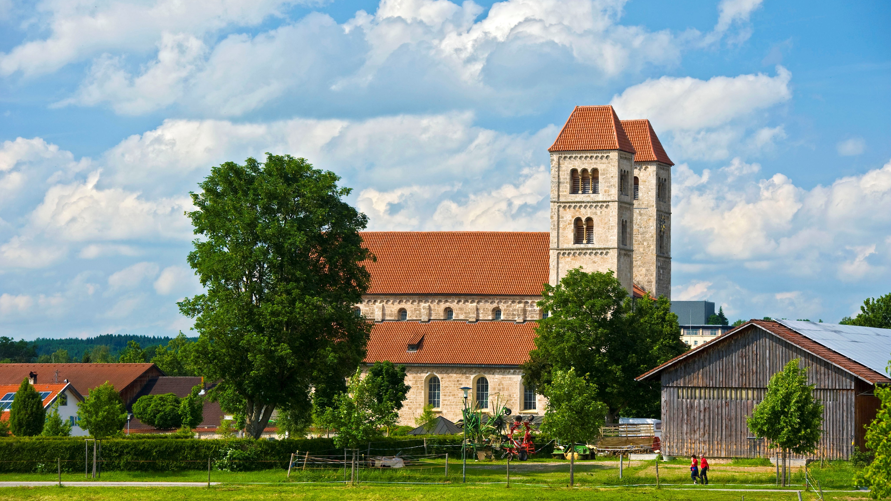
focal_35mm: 128
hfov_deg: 16.8
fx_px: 3024
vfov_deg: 9.5
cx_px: 446
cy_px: 242
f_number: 7.1
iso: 200
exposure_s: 1/250
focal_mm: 122
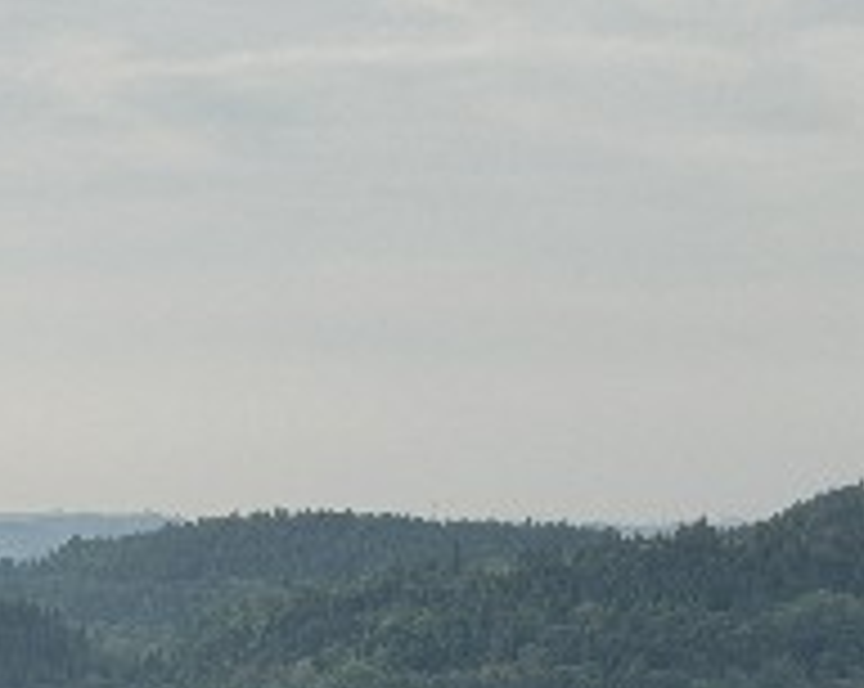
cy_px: 1396
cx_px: -621
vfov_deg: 11.1
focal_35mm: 125
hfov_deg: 13.9
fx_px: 3192
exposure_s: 1/2500
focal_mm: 12.29
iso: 330
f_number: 2.8
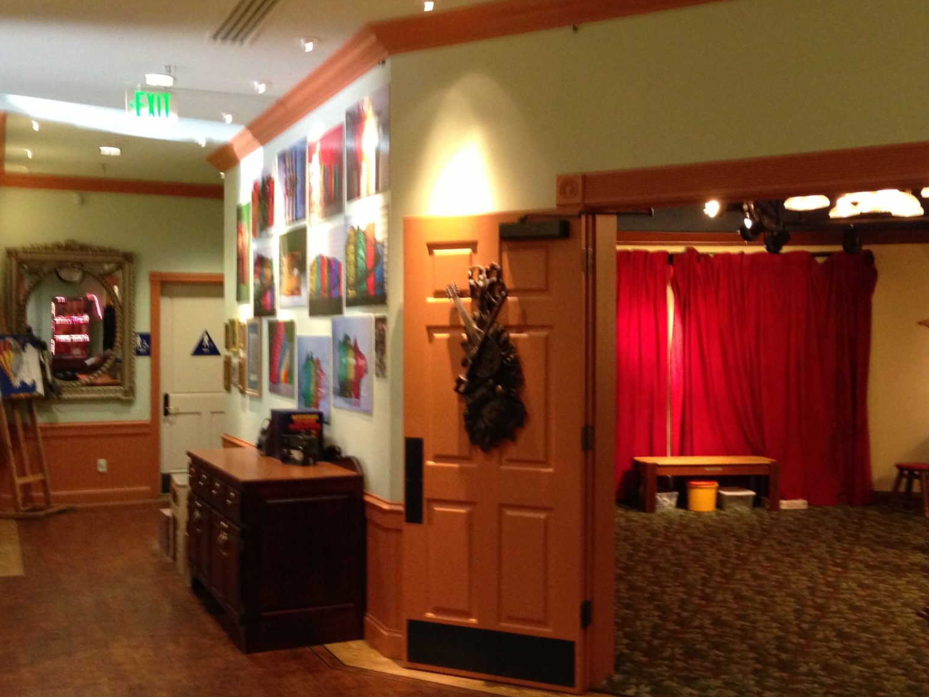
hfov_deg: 42.9
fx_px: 1181
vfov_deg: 32.9
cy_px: 352
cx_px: 491
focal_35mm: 44
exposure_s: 1/20
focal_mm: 4.13
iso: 320
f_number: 2.4
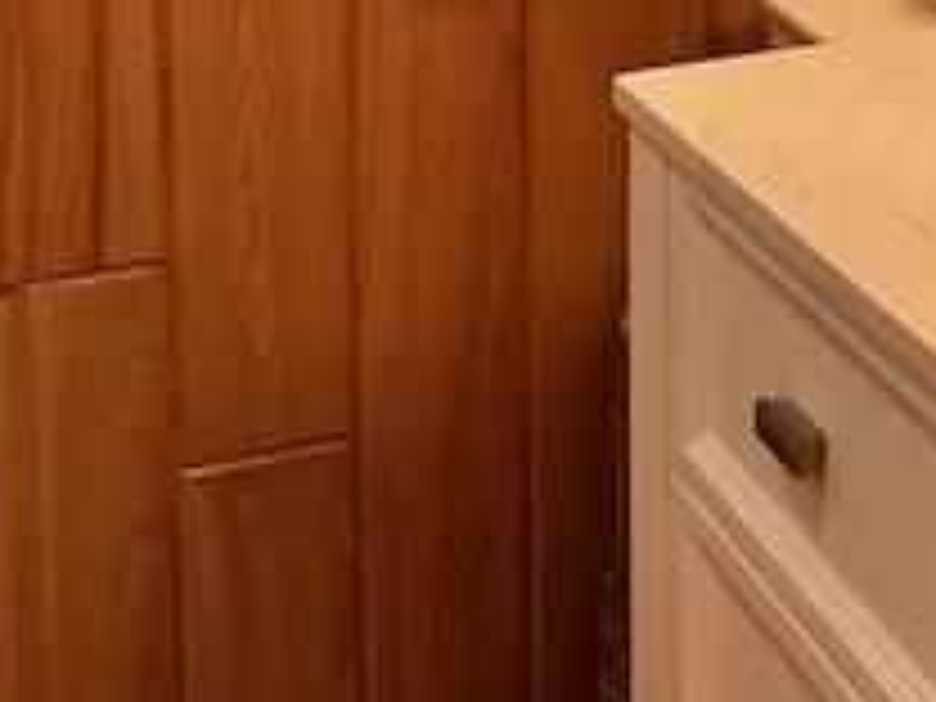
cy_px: -328
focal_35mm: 80
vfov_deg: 16.8
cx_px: 814
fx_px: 2163
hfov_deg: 23.8
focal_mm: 1.57
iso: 160
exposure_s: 1/60
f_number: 1.8
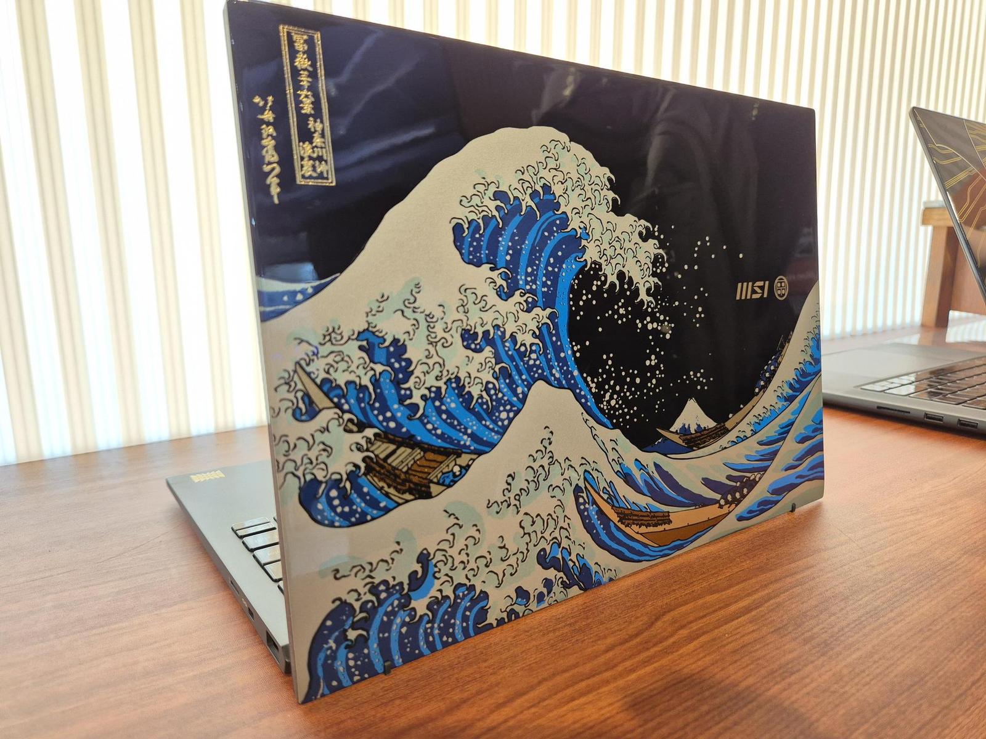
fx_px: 655
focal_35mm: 23
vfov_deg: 58.9
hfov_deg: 73.9
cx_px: 493
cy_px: 370
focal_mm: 5.4
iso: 250
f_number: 1.8
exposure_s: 1/120
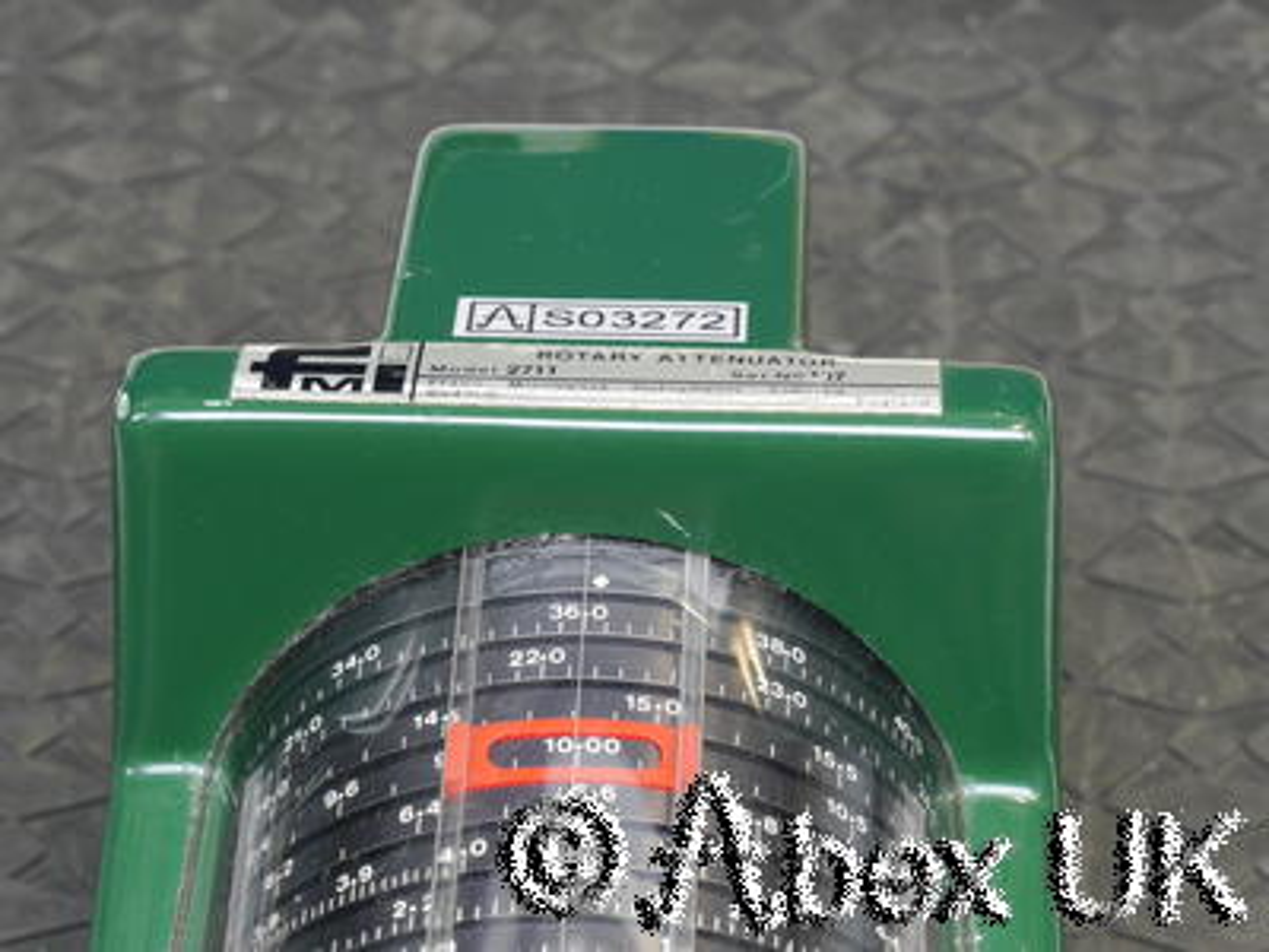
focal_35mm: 110
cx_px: 634
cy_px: 476
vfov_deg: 13.5
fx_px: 4033
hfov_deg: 17.9
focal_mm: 55
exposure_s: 1/4
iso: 400
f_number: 11
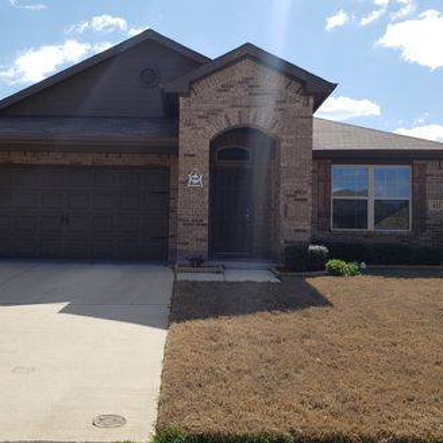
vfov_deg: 47.2
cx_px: 174
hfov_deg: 46.9
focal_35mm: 35
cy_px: 232
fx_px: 507
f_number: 2.4
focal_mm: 4.3
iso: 50
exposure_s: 1/1544
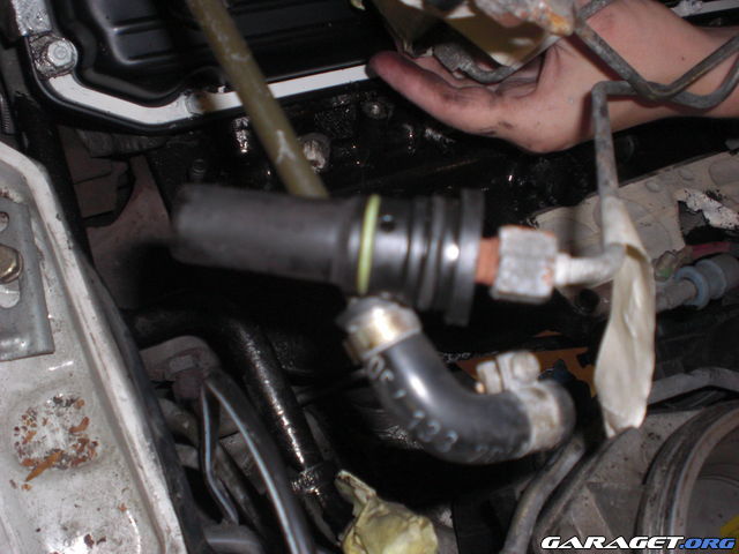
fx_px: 811
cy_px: 277
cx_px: 370
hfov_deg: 49.0
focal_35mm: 38
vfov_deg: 37.7
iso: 200
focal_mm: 6.3
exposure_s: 1/30
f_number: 3.1
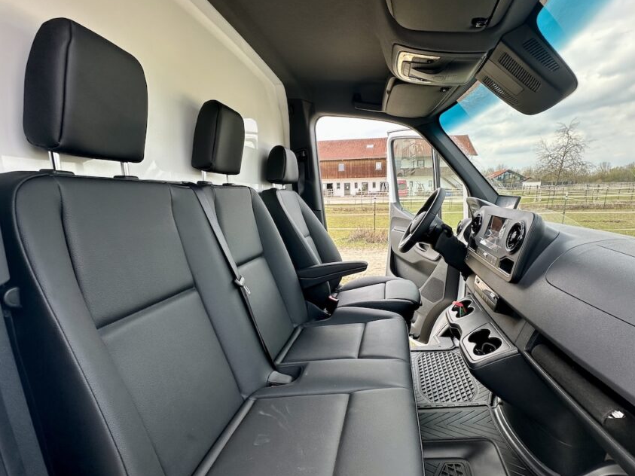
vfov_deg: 74.6
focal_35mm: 17
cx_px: 349
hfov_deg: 90.8
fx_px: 312
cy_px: 256
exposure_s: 1/156
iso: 40
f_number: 2.2
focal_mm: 2.22
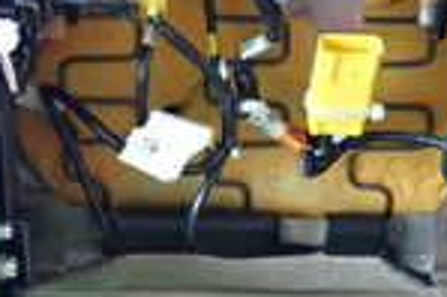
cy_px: -54
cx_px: 186
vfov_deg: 12.7
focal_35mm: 105
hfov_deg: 19.5
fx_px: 1302
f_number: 2
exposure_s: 1/30
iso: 250
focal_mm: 4.5
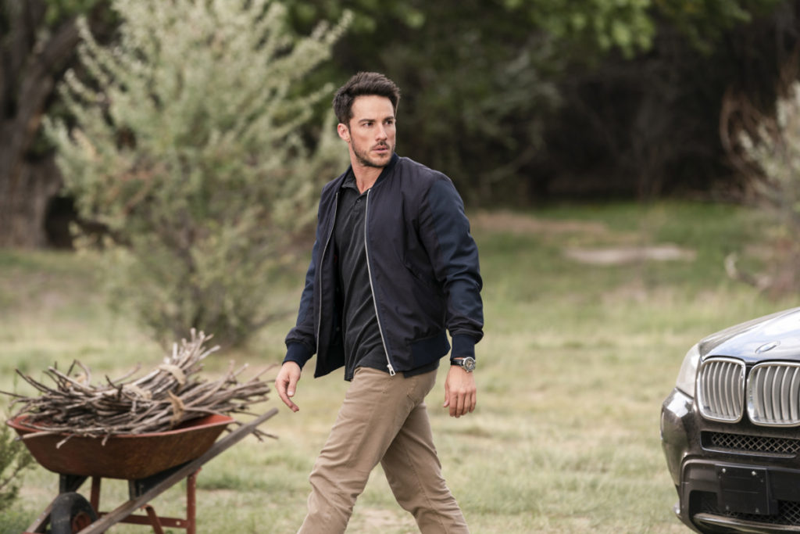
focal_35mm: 200
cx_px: 400
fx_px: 4445
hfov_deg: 10.3
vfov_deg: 6.9
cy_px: 267
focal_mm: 200
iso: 320
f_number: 4.5
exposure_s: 1/200
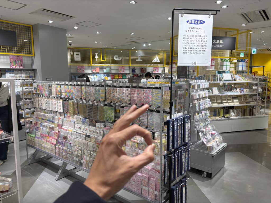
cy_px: 102
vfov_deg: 53.1
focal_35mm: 26
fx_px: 204
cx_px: 136
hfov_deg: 67.3
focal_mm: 5.96
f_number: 1.6
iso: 80
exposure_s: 1/187
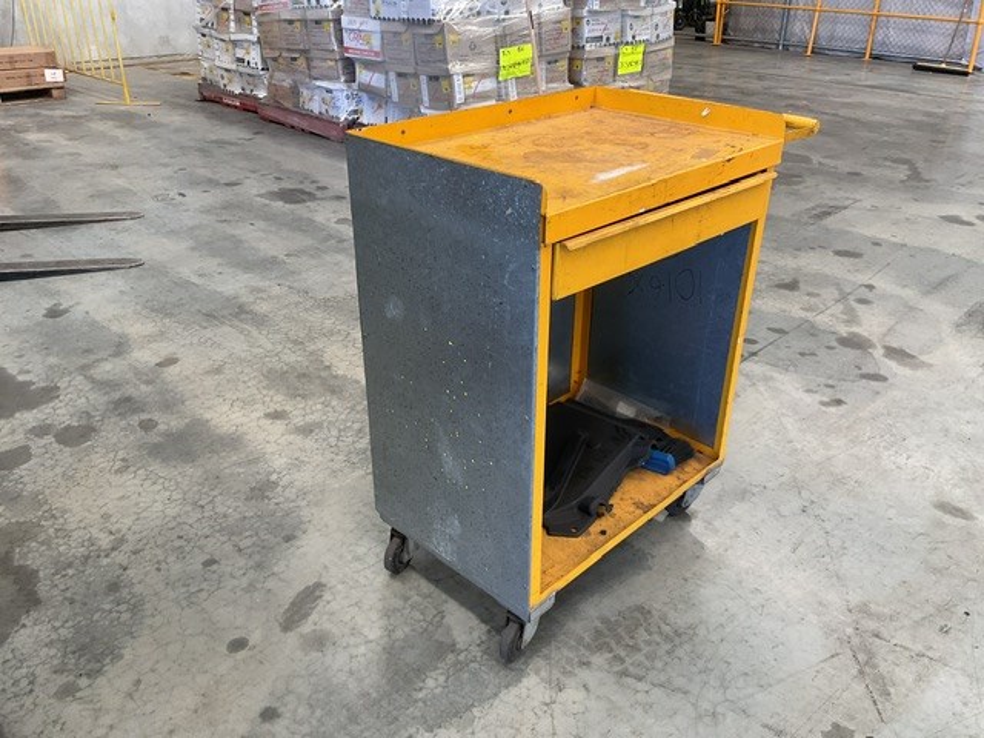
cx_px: 492
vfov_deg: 48.2
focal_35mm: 29
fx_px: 824
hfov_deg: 61.7
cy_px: 369
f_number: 1.8
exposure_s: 1/100
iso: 64
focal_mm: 3
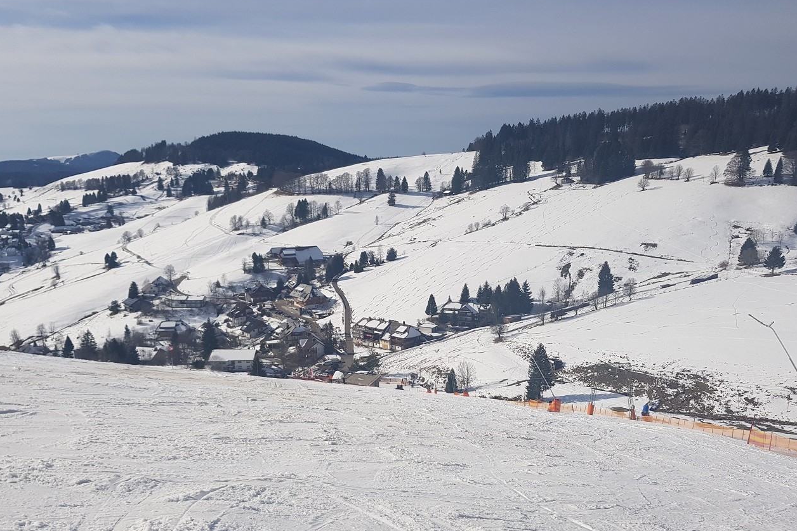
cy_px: 305
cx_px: 384
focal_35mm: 31
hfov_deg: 60.3
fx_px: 686
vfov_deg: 42.2
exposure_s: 1/5360
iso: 40
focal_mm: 4.2
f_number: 1.7
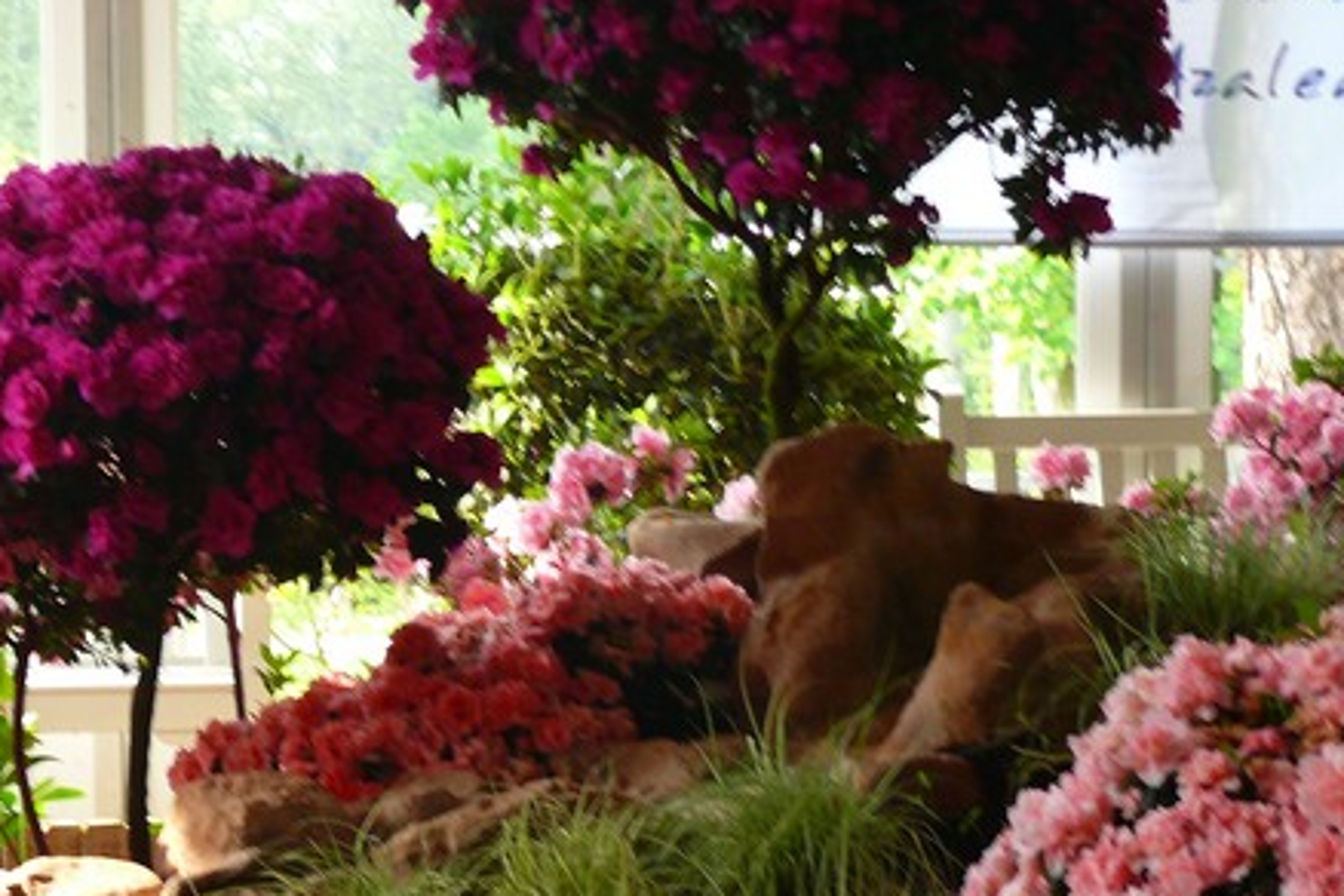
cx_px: 258
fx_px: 4256
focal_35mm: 114
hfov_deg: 17.8
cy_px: 749
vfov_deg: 12.0
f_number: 3.2
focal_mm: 13.6
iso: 200
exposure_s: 1/20
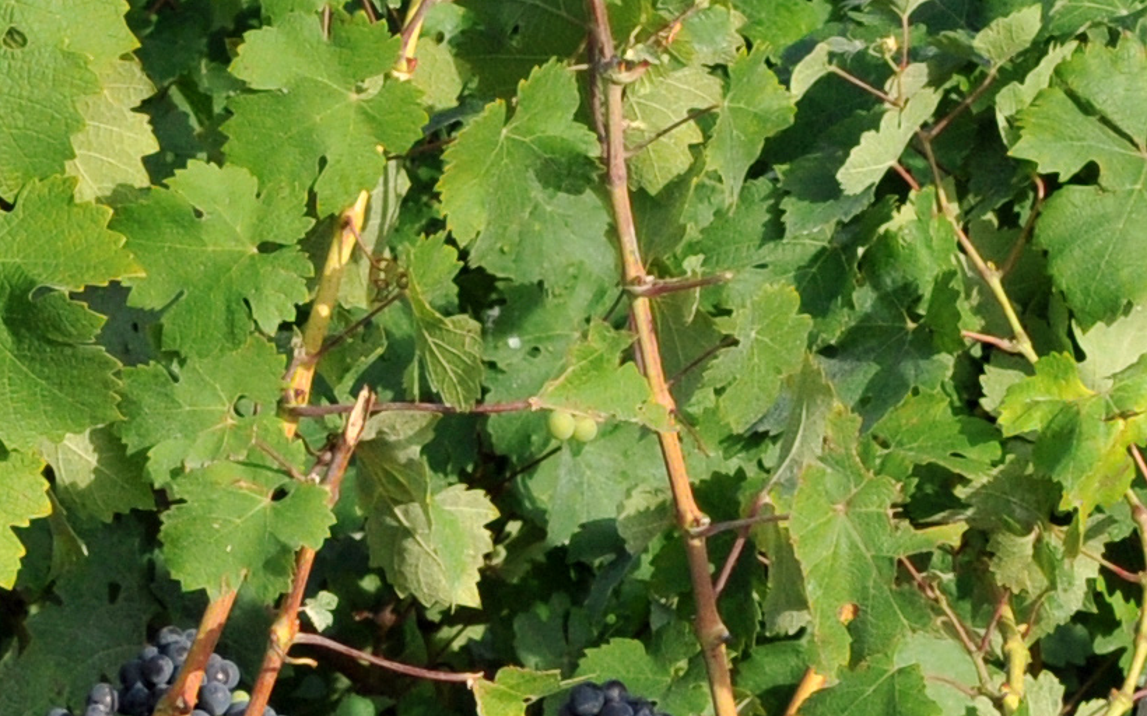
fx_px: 17469
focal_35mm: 559
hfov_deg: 3.8
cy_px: 231
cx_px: -106
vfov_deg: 2.3
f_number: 9
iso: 400
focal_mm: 70
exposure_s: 1/320
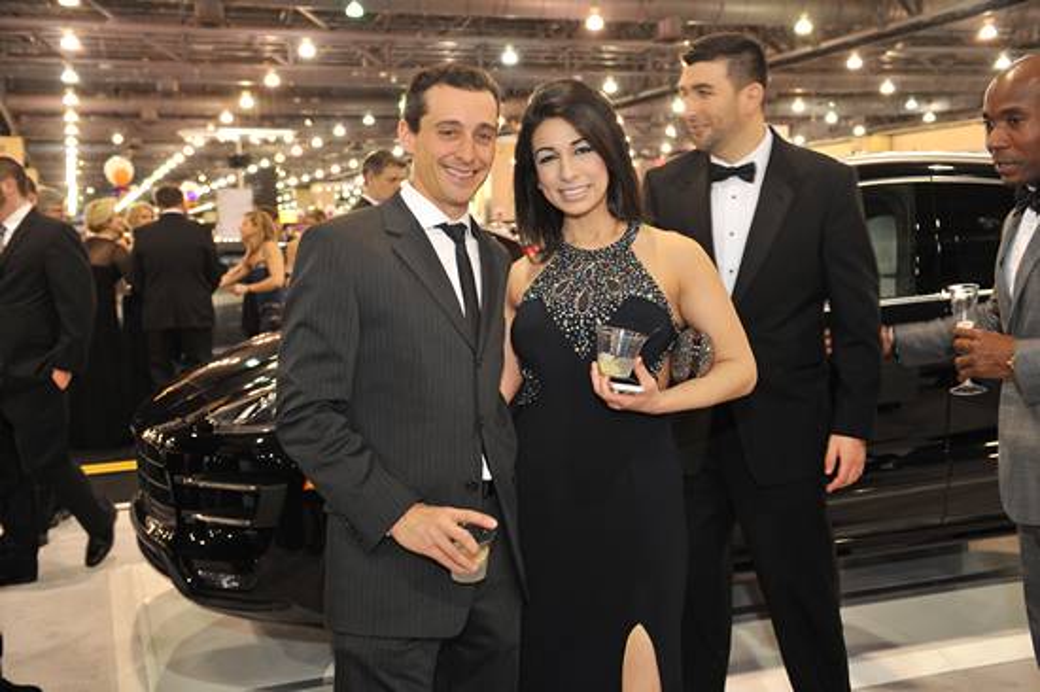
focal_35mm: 40
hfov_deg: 48.5
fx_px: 1155
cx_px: 520
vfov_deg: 33.4
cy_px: 346
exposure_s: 1/80
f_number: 4.5
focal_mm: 40
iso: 1250
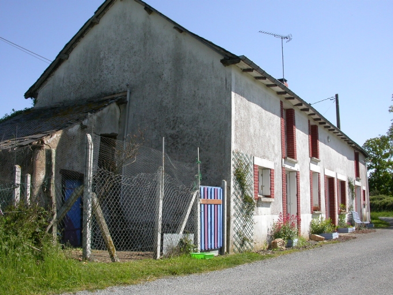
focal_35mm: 38
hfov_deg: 49.0
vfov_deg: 37.7
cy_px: 148
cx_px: 196
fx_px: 432
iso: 100
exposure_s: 1/361
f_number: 6.7
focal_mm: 7.85
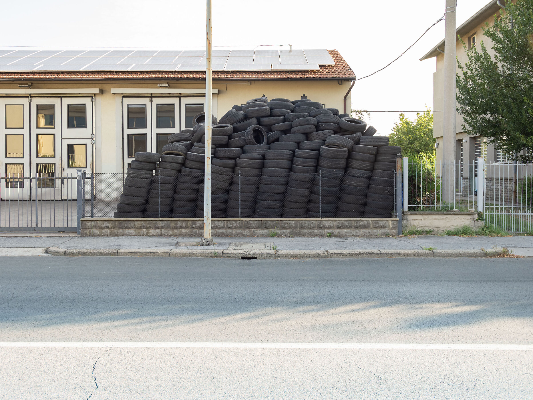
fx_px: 524
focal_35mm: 34
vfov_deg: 41.8
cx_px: 266
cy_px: 200
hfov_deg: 54.0
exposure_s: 1/200
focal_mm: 17
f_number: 4
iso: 200
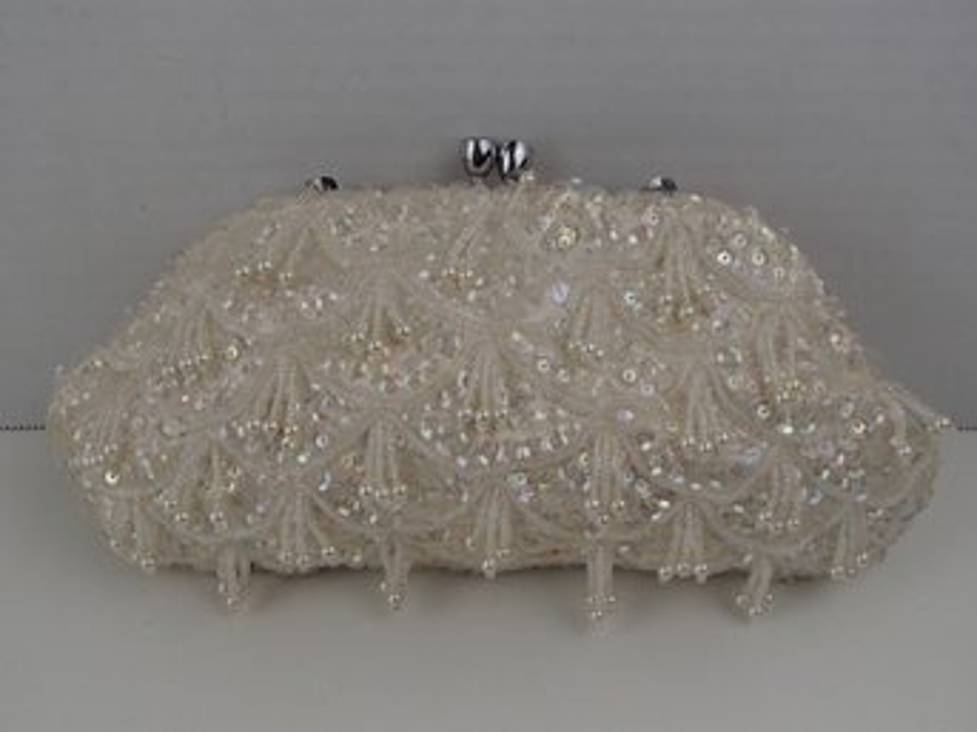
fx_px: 1044
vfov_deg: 38.6
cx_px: 488
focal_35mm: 37
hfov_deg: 50.2
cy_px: 366
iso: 125
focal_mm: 6.64
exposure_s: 1/160
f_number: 4.7
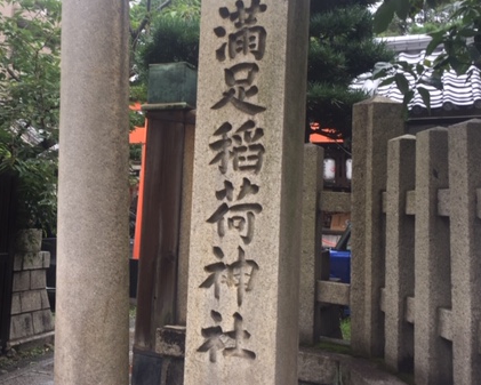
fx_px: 612
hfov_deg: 42.2
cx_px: 153
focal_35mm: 43
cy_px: 146
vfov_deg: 34.7
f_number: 2.2
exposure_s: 1/60
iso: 32
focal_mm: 4.15
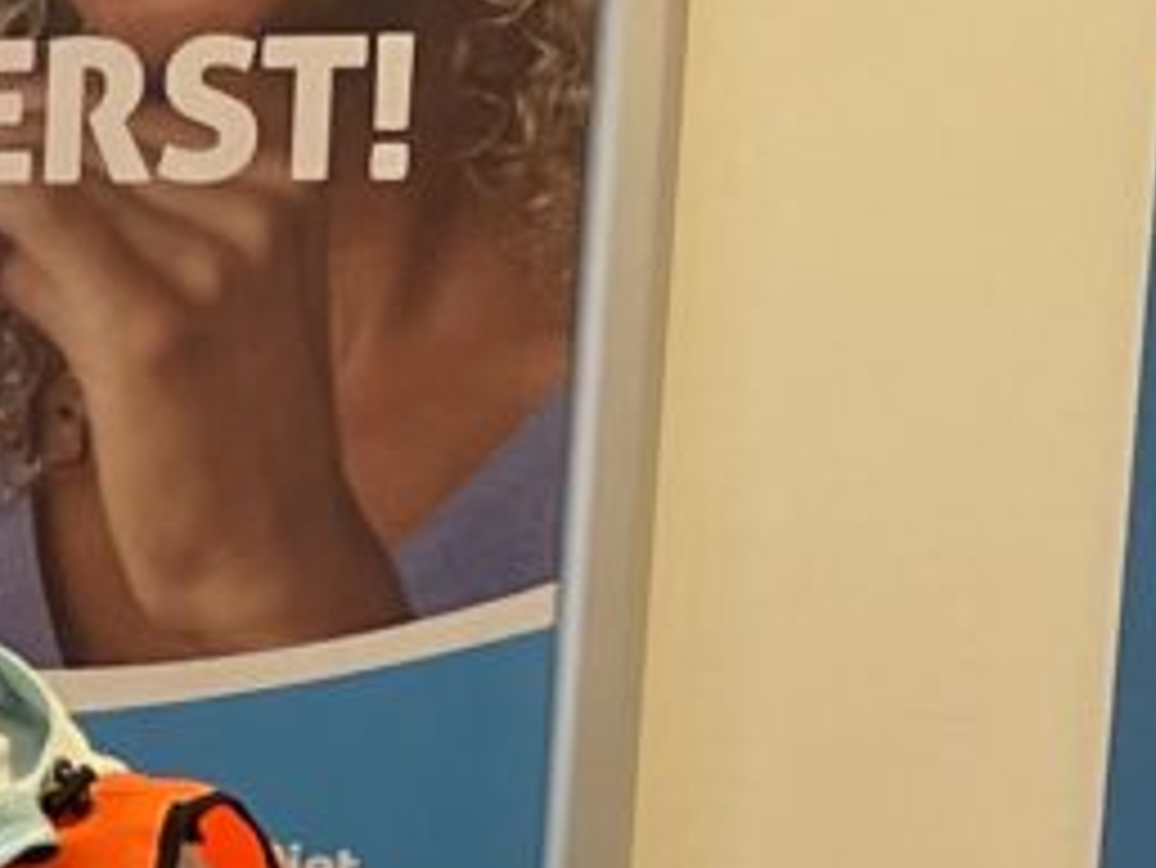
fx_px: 6916
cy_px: 1781
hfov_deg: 8.8
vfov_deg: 6.9
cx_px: -1399
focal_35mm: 207
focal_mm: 4.2
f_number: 1.6
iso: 125
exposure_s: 1/121
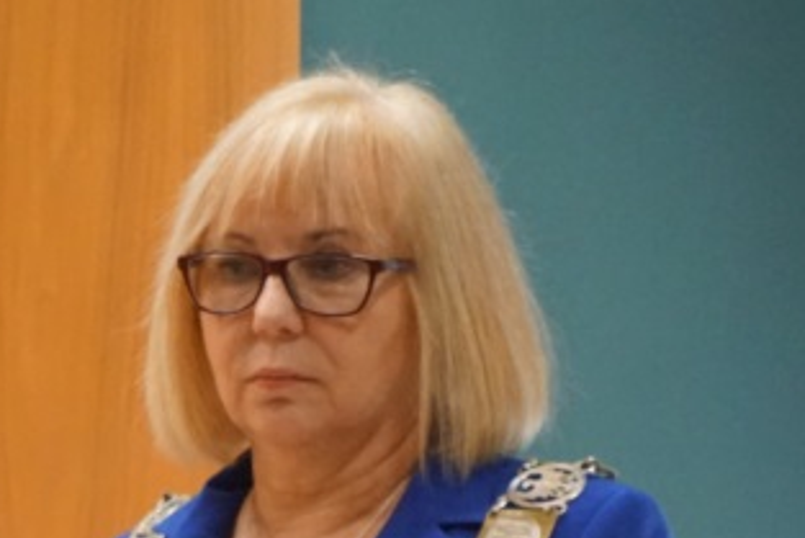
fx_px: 9642
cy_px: 838
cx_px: -435
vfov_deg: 3.2
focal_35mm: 431
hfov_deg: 4.7
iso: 3200
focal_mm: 90
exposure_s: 1/100
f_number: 5.6
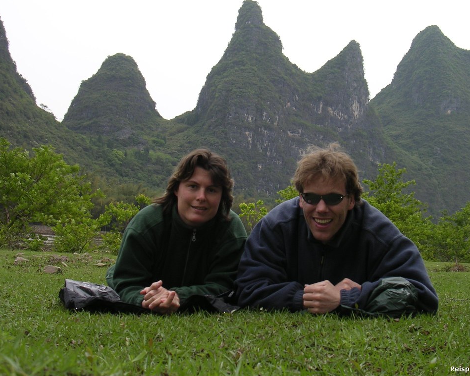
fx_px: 821
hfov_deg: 31.9
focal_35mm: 59
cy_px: 187
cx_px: 251
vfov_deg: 25.8
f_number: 3.3
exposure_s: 1/510
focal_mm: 8.5
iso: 100
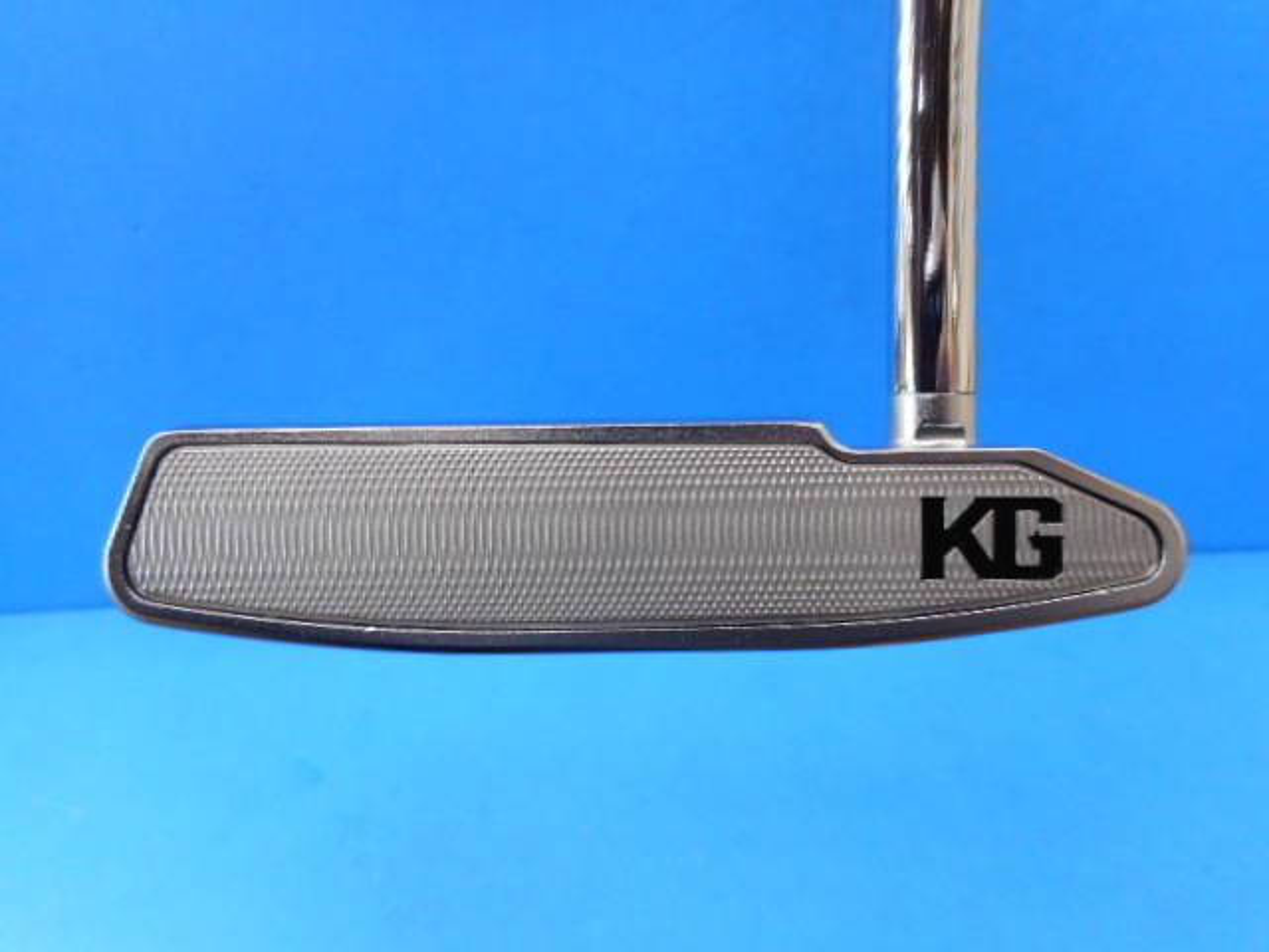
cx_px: 634
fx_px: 916
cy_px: 476
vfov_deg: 54.9
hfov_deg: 69.4
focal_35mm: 25
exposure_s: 1/30
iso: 200
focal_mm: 4.5
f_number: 3.7
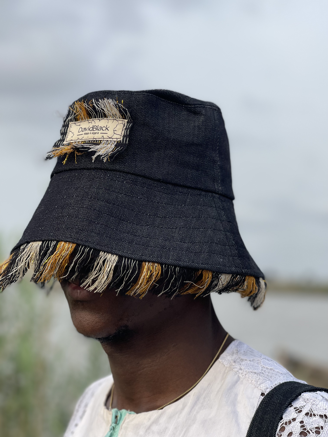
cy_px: 218
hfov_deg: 22.9
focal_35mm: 64
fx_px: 809
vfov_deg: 30.3
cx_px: 164
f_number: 2.2
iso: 32
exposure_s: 1/602
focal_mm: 7.5
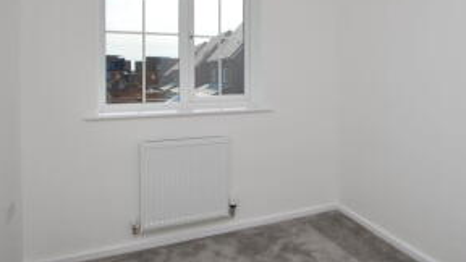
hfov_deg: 70.2
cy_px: 80
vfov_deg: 43.5
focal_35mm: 26
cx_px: 303
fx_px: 321
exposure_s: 1/200
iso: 100
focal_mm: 10
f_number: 8
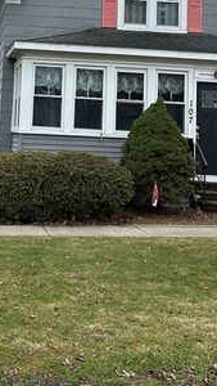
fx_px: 644
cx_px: 36
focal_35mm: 63
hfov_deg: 18.9
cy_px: 65
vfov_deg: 32.2
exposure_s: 1/1934
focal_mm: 5.7
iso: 50
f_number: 1.5
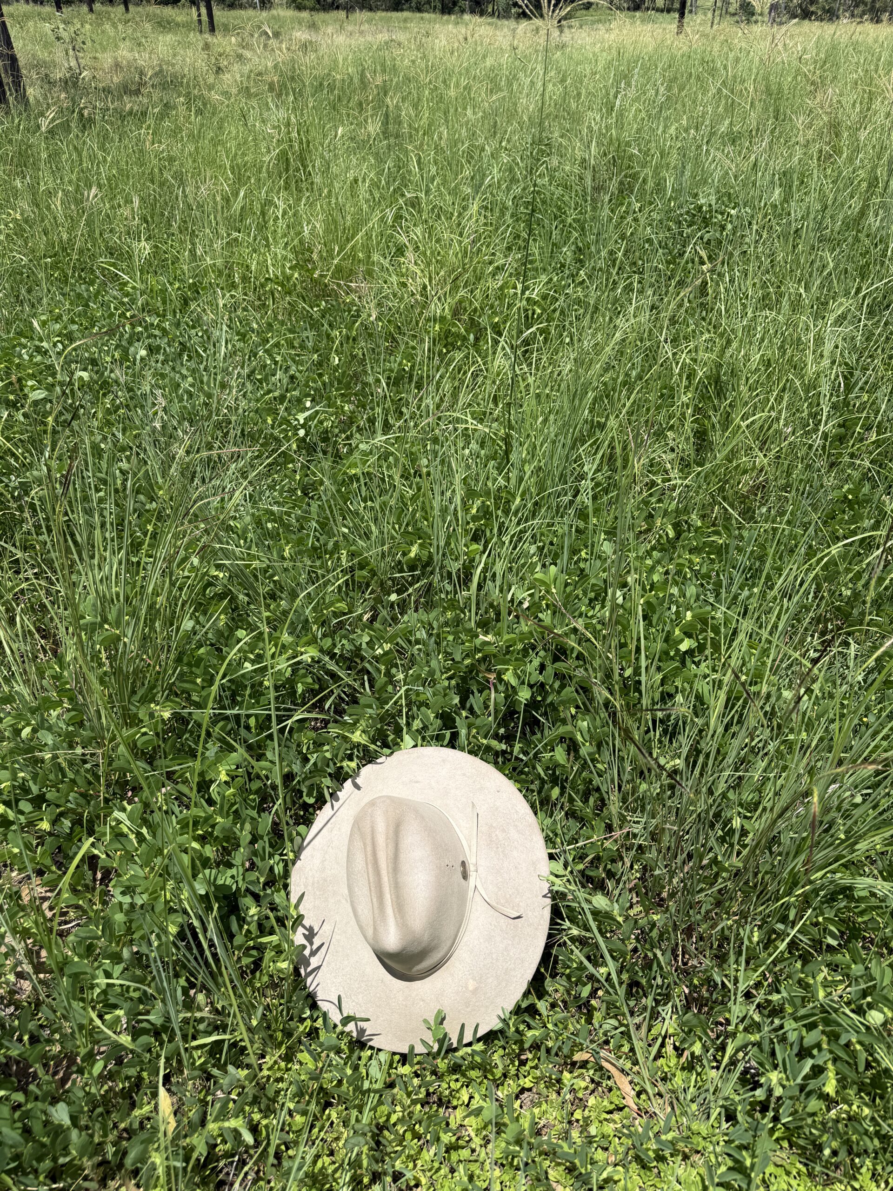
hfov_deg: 56.8
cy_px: 596
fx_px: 826
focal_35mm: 24
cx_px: 446
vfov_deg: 71.6
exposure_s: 1/3953
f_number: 1.78
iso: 80
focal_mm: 6.76
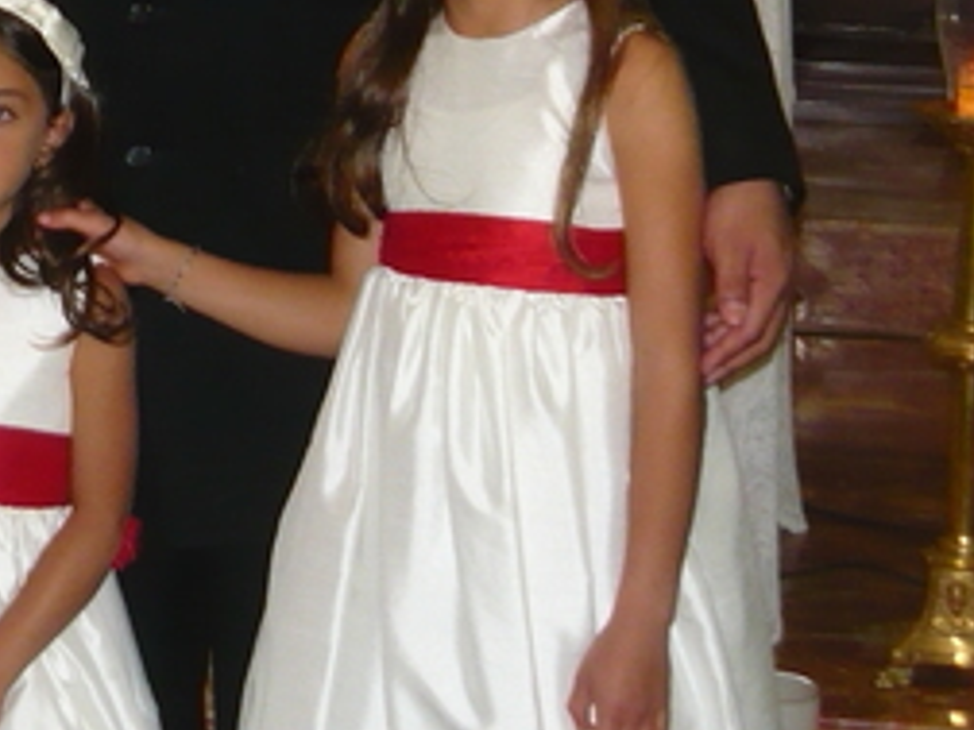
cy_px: -81
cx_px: -259
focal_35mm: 104
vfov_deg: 13.9
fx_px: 2926
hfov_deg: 17.8
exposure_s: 1/30
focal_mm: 5.5
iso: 250
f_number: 2.8
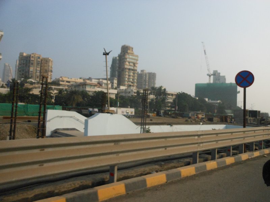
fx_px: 218
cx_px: 135
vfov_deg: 49.7
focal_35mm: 28
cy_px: 101
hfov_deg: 63.4
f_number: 10.4
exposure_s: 1/640
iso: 400
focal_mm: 5
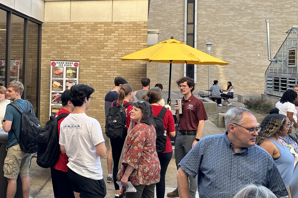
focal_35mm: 41
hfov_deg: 44.9
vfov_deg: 32.1
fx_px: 339
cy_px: 52
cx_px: 56
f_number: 1.78
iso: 80
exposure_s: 1/750
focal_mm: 6.86
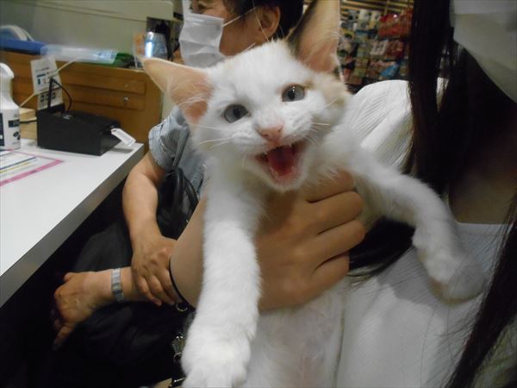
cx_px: 258
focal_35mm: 26
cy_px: 194
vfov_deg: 53.1
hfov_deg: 67.3
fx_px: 388
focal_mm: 4.6
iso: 800
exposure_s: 1/250
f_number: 3.2
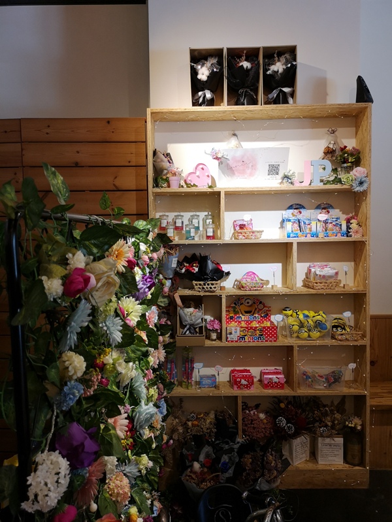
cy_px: 261
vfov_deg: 65.3
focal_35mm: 27
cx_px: 196
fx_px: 408
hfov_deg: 51.4
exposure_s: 1/120
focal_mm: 3.95
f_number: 1.8
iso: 200
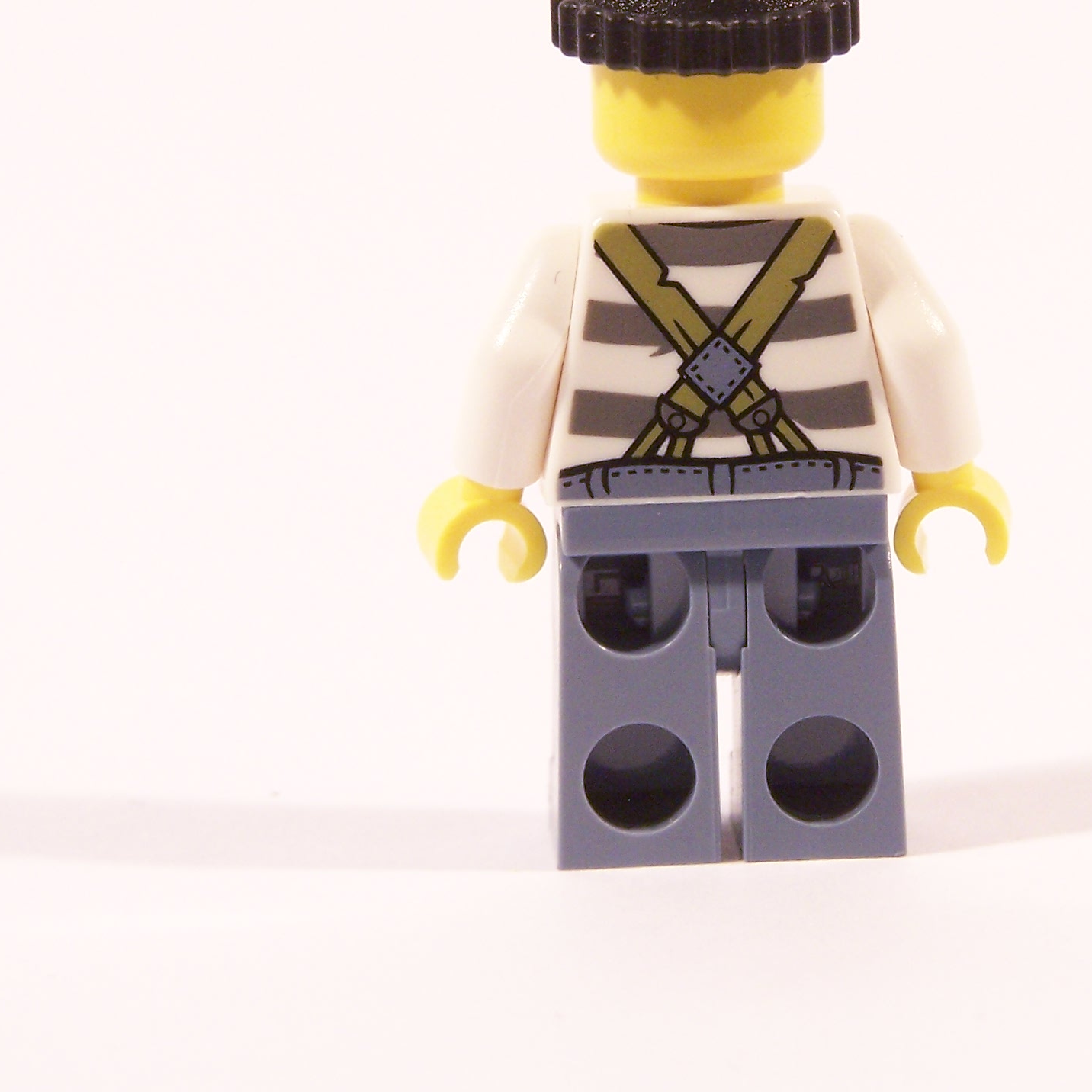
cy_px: 371
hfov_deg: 9.4
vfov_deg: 9.4
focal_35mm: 186
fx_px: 6638
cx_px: 767
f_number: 3.6
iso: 200
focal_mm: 19.4
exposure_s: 1/20
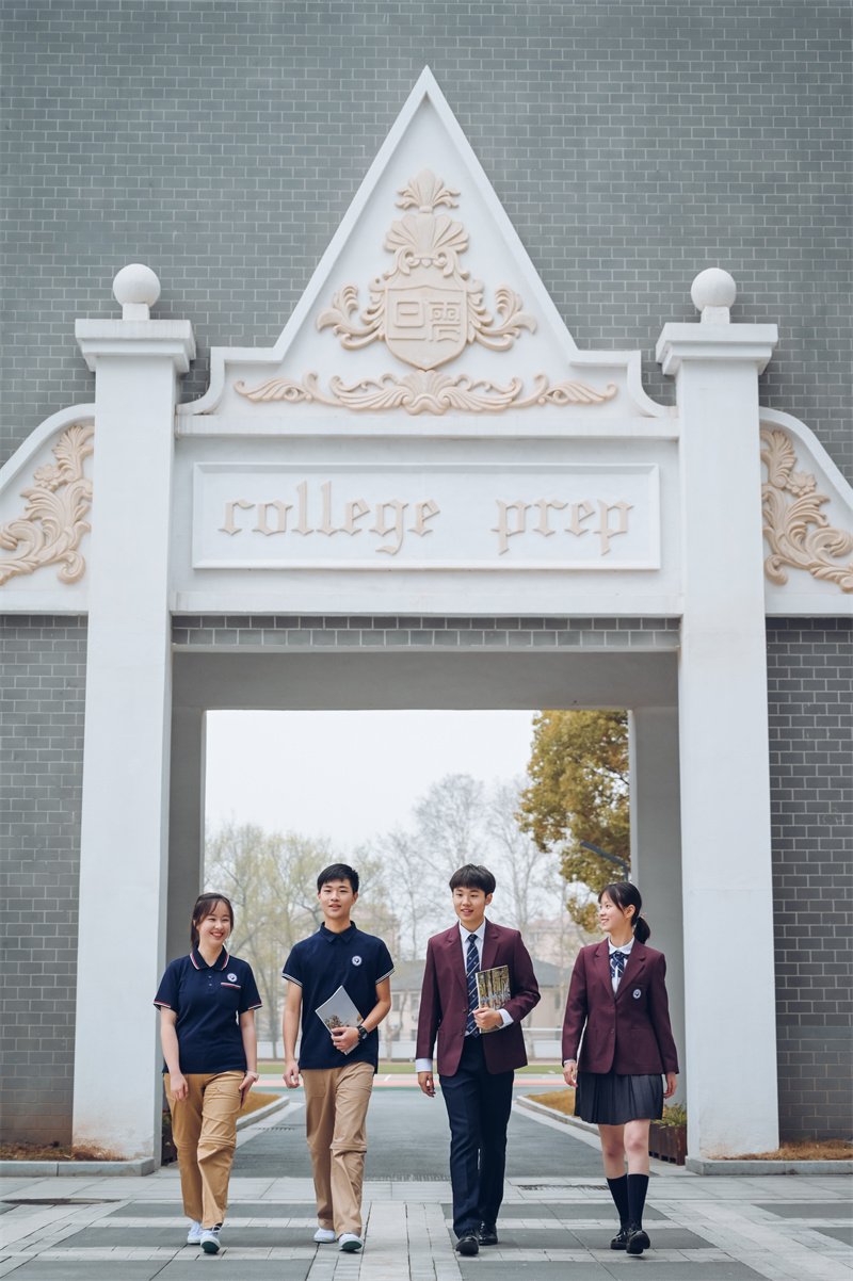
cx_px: 426
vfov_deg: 36.9
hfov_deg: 25.0
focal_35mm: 54
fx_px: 1921
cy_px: 640
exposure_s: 1/800
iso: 800
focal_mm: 54
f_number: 4
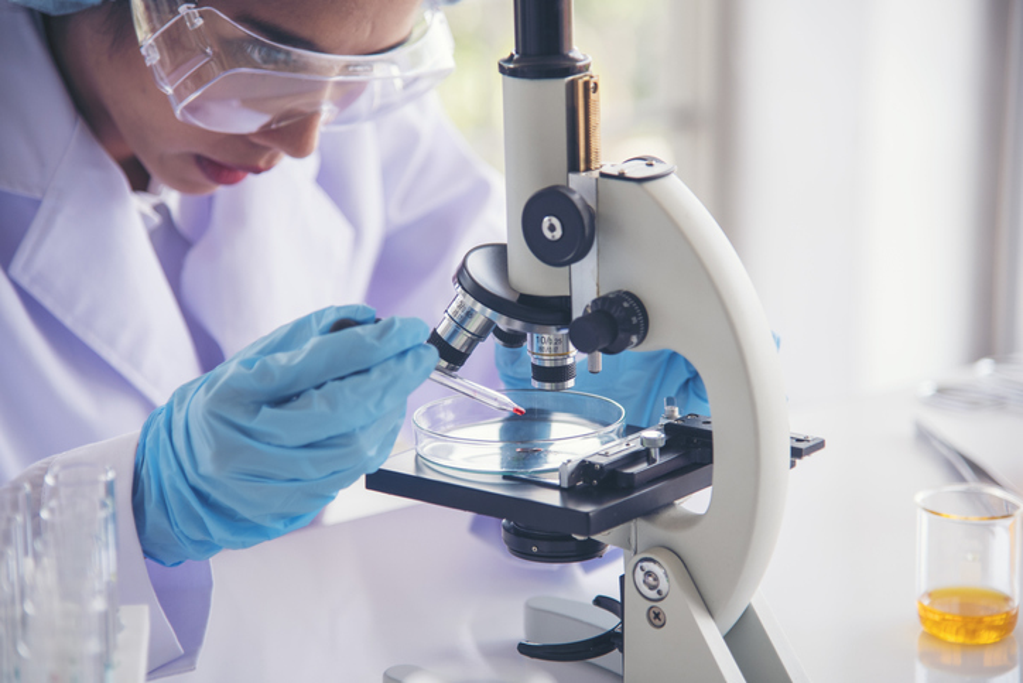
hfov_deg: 17.1
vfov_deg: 11.4
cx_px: 512
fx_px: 3410
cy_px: 342
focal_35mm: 120
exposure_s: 1/250
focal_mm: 120
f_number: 4
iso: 320
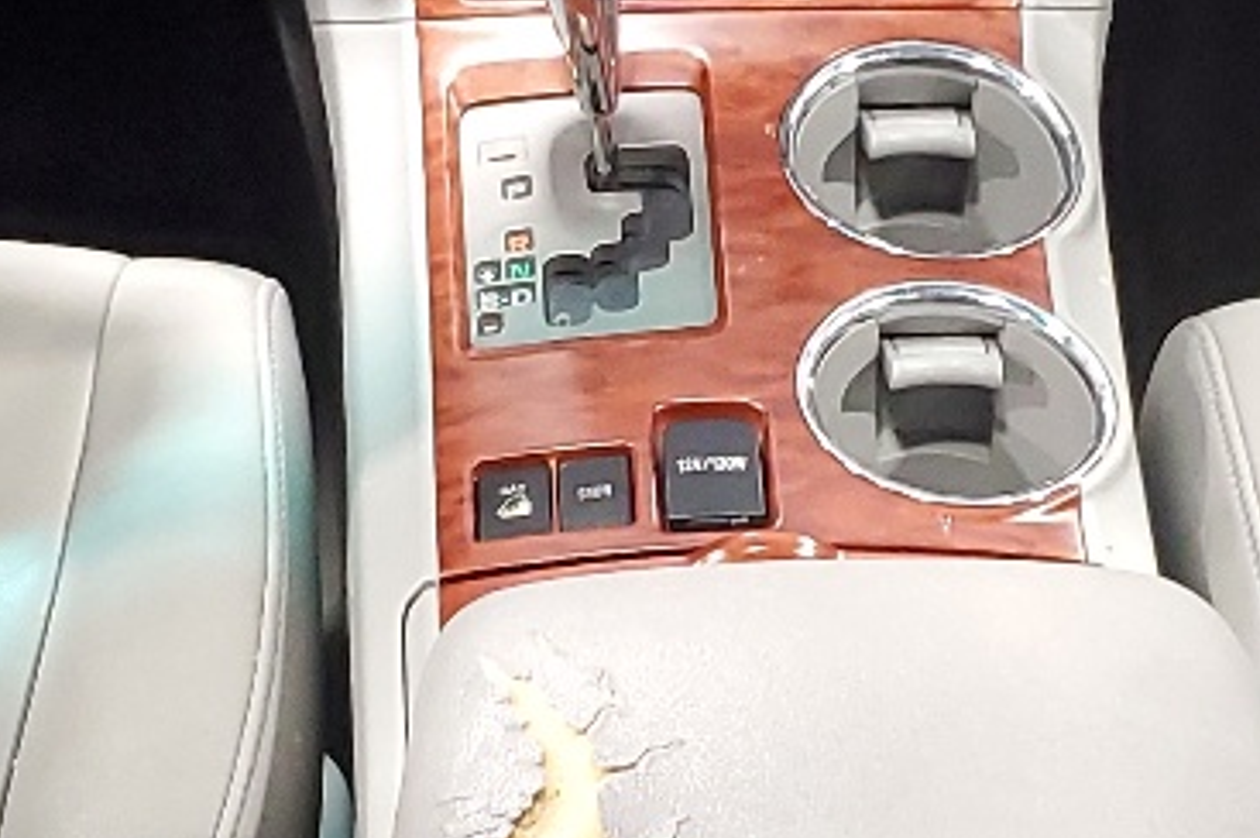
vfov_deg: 11.6
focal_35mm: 118
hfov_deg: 17.4
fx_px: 4126
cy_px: 450
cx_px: 704
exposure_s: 1/17
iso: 308
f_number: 1.5
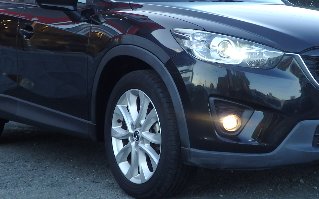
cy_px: 40
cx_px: 194
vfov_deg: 17.0
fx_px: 661
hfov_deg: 27.1
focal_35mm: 76
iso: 125
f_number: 3.8
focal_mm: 8
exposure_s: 1/80
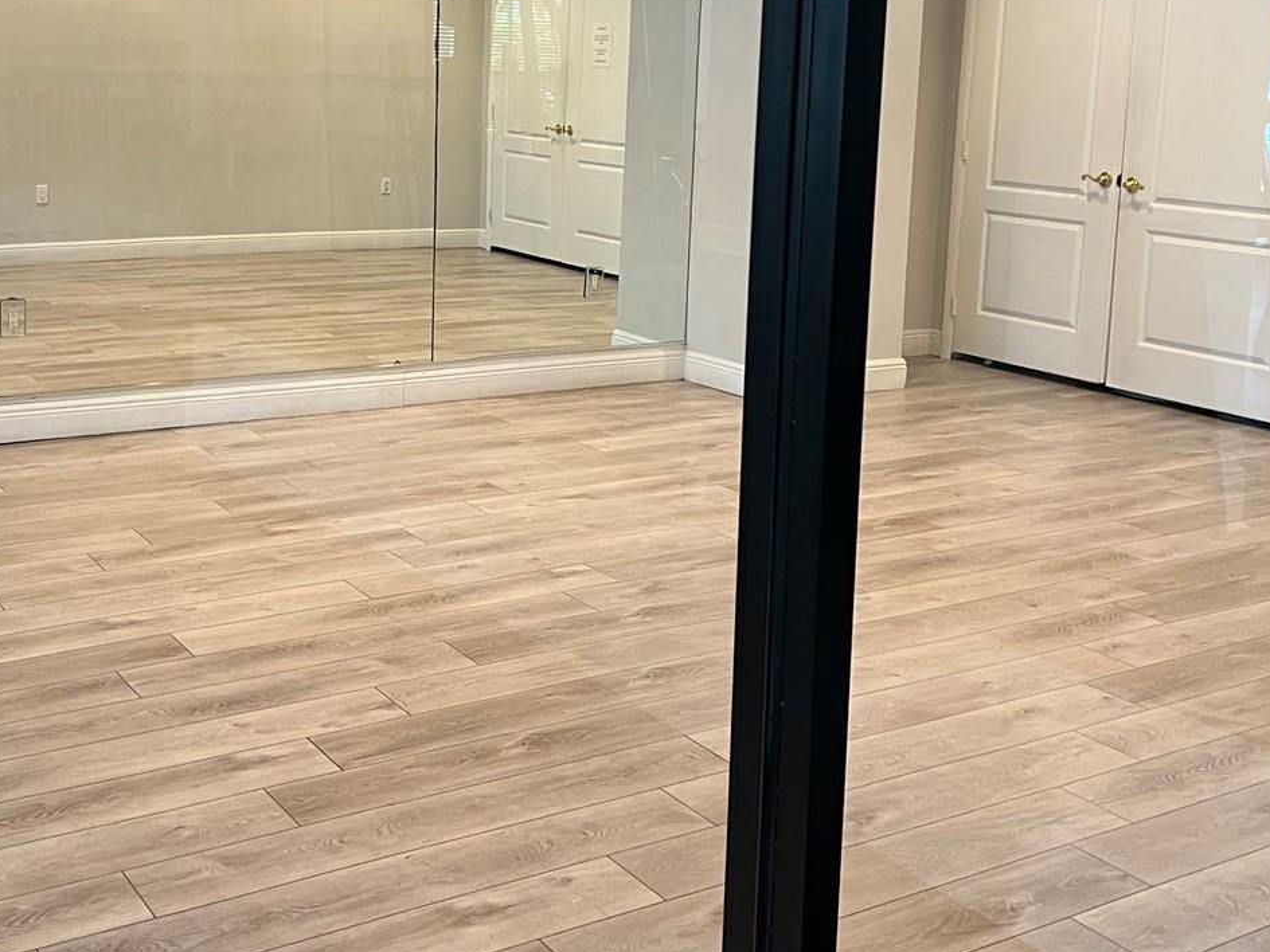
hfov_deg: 42.7
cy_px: 281
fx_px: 1614
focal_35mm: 44
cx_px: 486
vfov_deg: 32.5
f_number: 1.5
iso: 100
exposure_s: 1/60
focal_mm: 5.7
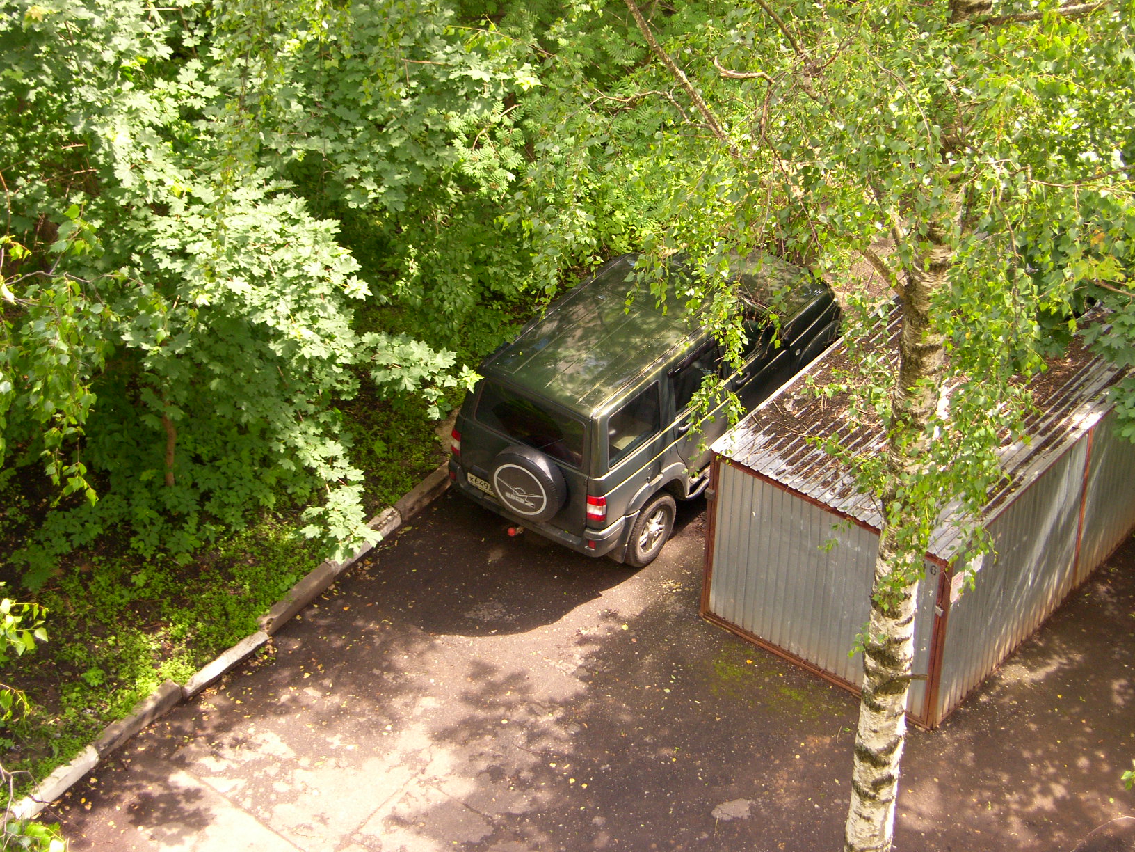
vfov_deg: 13.5
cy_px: 426
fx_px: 3607
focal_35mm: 110
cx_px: 568
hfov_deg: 17.9
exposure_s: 1/125
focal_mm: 28.3
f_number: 3.5
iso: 100
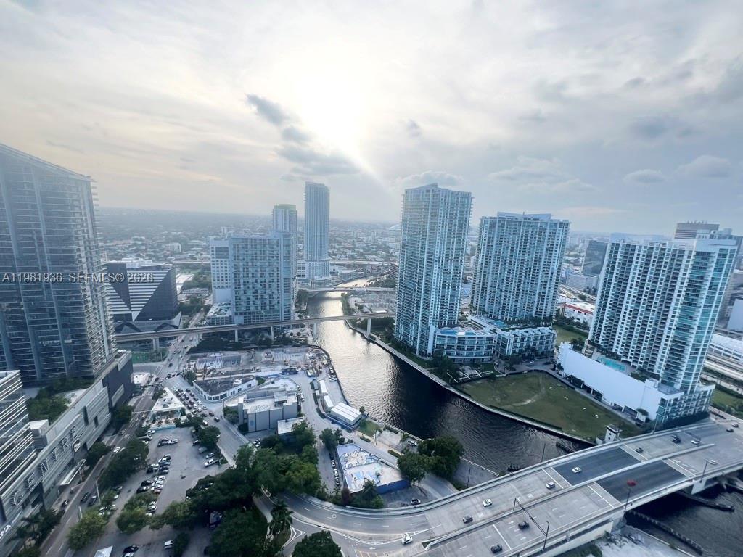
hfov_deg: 106.2
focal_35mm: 13
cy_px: 278
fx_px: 279
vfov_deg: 89.9
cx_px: 372
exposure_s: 1/457
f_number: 1.8
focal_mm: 1.57
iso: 32
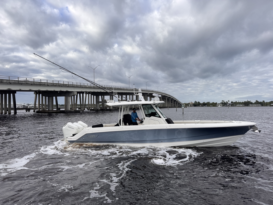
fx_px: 189
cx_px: 136
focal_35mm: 24
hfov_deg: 71.6
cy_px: 102
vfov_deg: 56.8
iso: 80
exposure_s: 1/1172
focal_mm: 6.76
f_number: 1.78
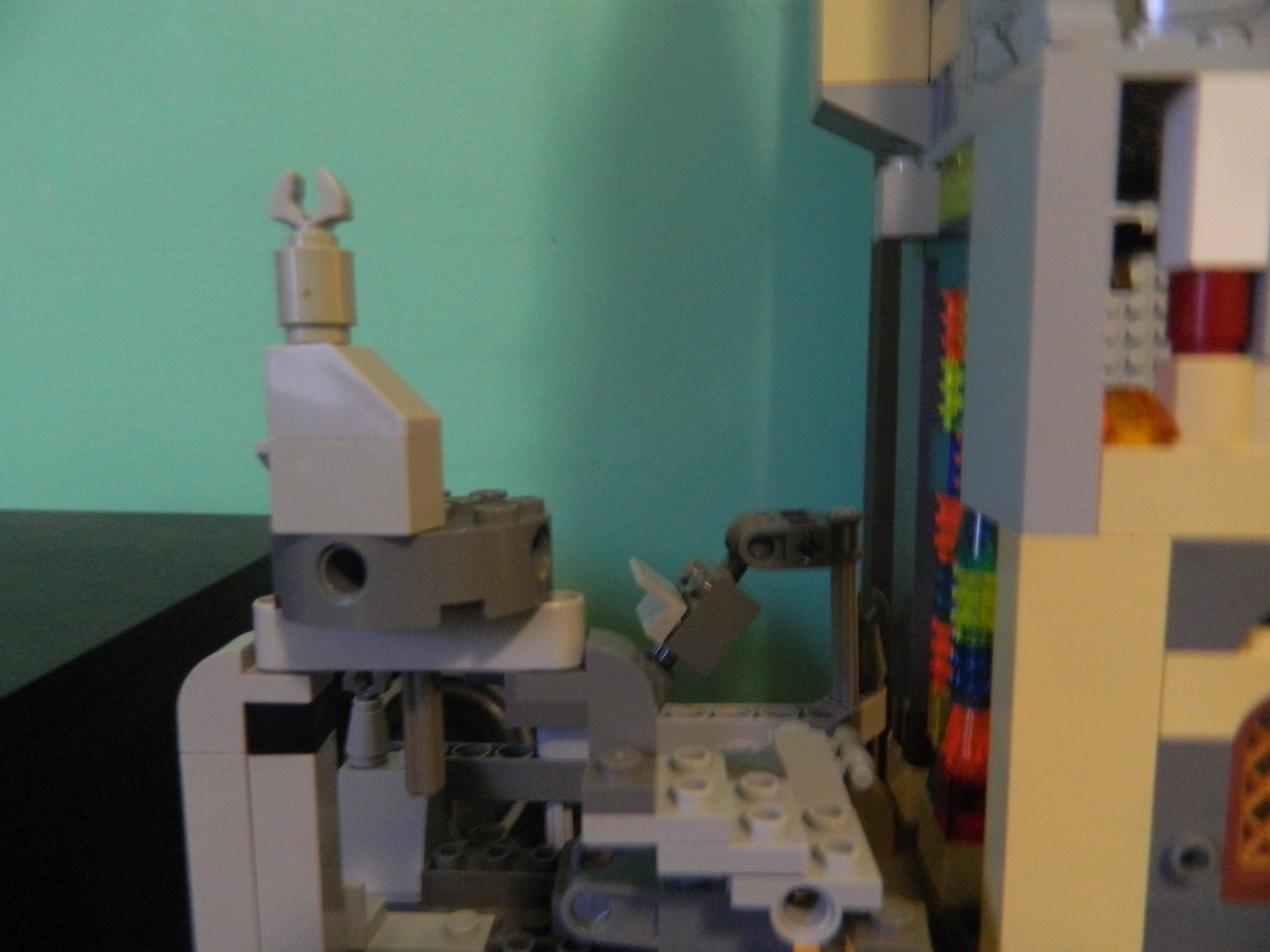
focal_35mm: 25
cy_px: 476
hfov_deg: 69.4
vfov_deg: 54.9
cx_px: 635
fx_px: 917
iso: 400
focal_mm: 4.5
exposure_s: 1/20
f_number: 3.1
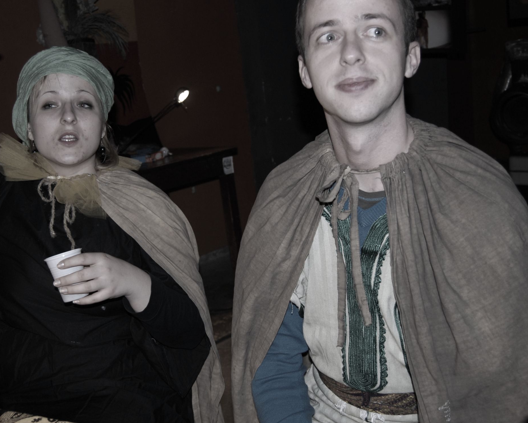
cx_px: 226
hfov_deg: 45.7
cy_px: 205
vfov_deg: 37.3
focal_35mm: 40
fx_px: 625
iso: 200
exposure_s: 1/60
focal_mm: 20
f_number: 3.8
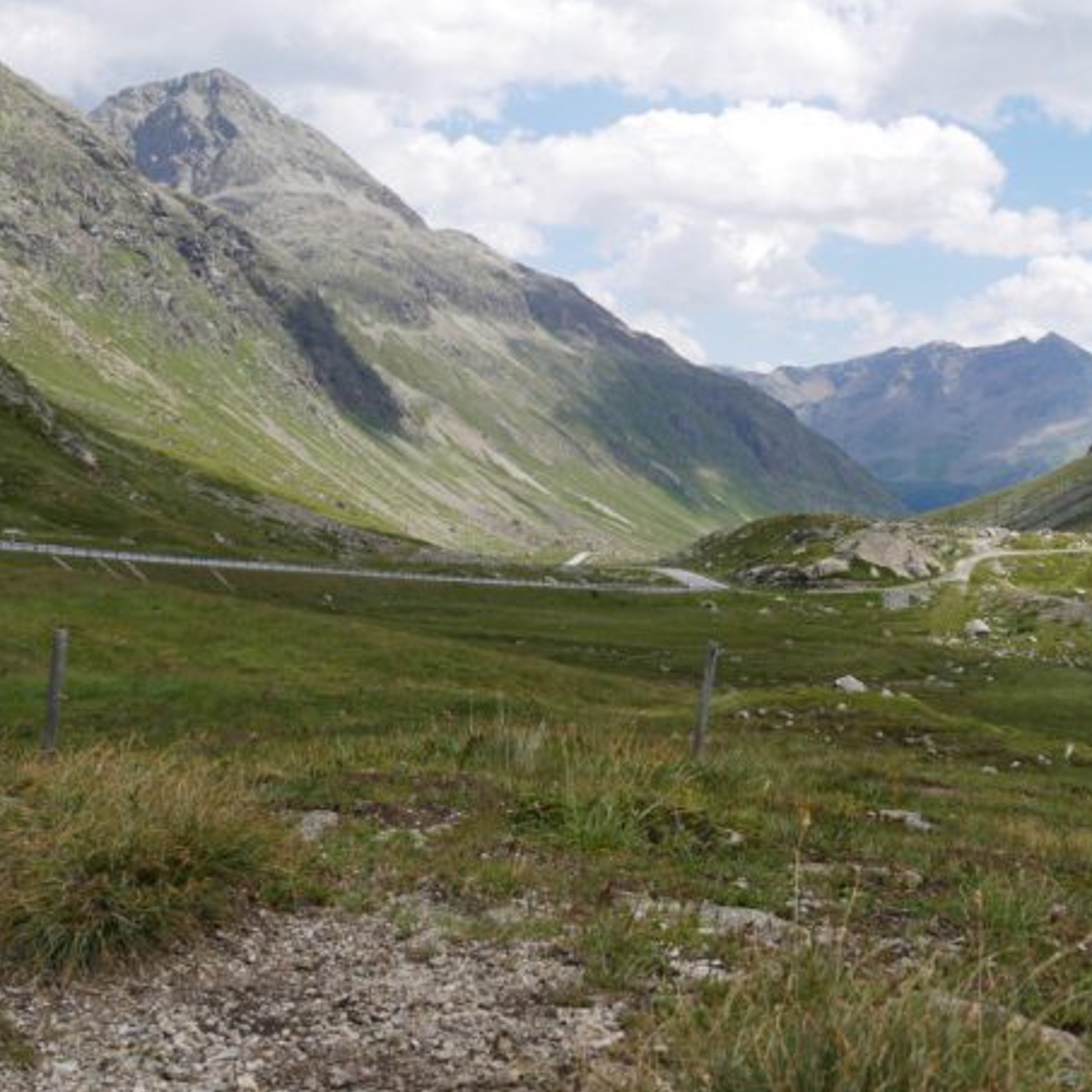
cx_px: 805
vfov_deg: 40.0
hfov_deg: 39.1
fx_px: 1499
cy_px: 494
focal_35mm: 42
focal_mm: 14
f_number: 7.1
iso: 200
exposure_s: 1/500
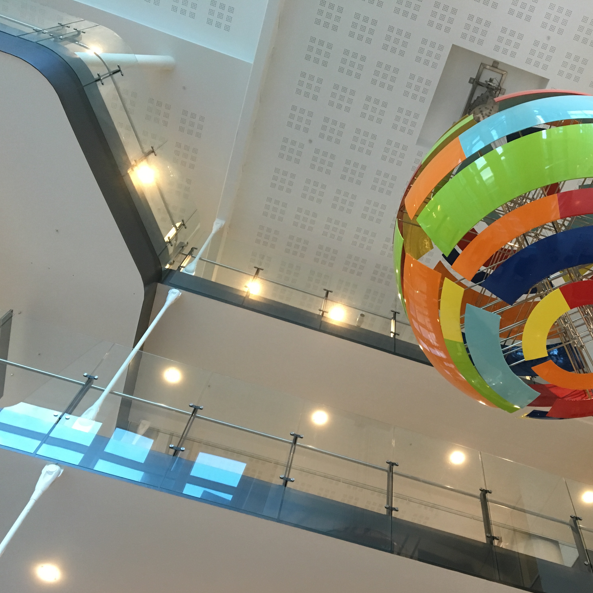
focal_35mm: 35
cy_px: 302
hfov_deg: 46.6
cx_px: 387
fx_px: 678
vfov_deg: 47.2
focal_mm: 4.15
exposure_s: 1/33
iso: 160
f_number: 2.2
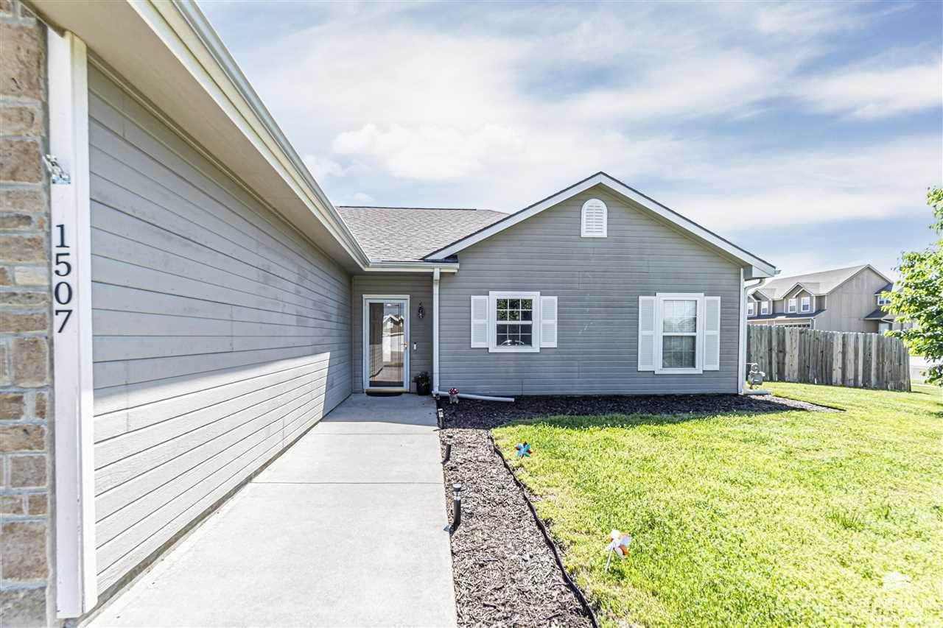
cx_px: 472
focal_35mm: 15
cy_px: 314
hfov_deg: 100.4
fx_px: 393
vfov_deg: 77.3
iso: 100
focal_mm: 10
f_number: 6.3
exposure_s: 1/160
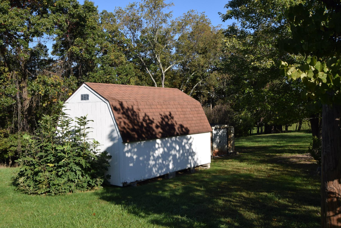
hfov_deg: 54.3
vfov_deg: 37.8
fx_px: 332
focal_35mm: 35
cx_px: 147
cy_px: 123
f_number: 9
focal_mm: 20
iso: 200
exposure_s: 1/320
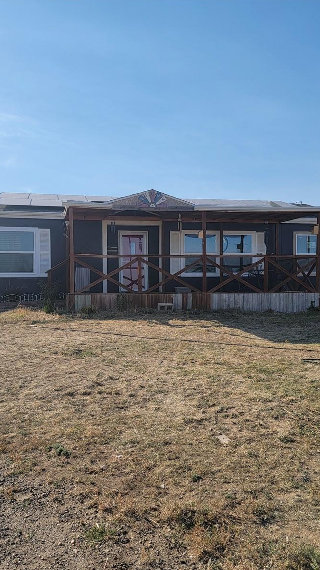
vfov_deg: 56.6
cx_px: 161
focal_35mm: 35
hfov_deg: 33.7
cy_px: 285
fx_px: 528
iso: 16
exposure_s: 1/1255
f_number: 1.8
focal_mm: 6.7
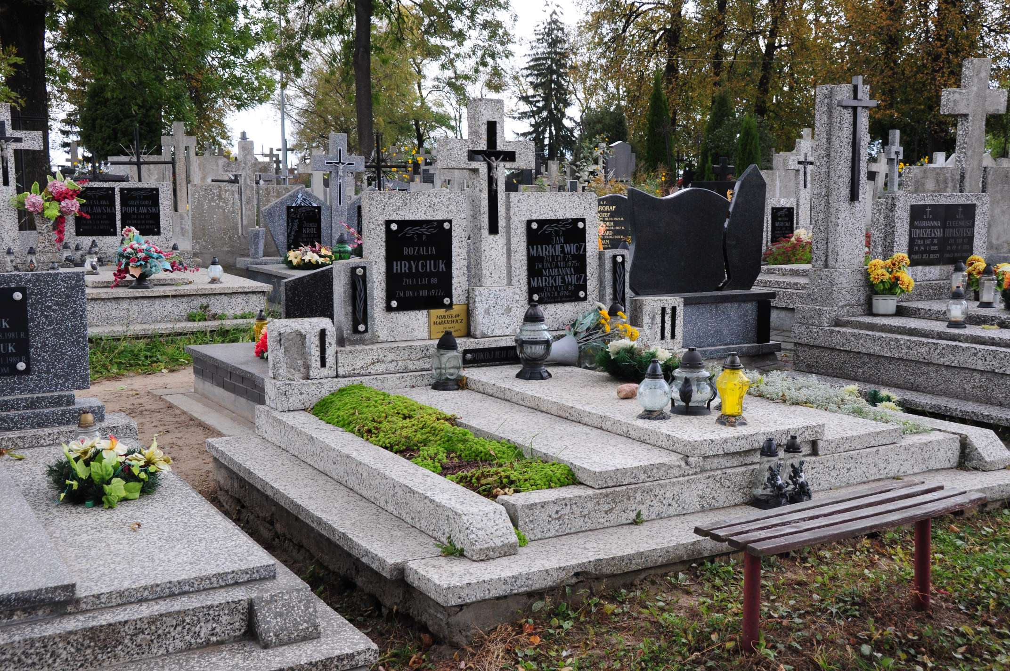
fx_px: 1135
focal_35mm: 40
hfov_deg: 48.0
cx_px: 505
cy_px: 336
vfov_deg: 32.9
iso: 640
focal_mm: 27
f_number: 7.1
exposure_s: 1/200
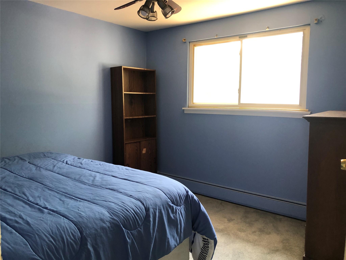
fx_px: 280
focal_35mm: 28
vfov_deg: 49.7
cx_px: 173
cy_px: 130
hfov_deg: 63.4
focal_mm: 3.99
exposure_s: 1/24
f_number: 1.8
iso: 40
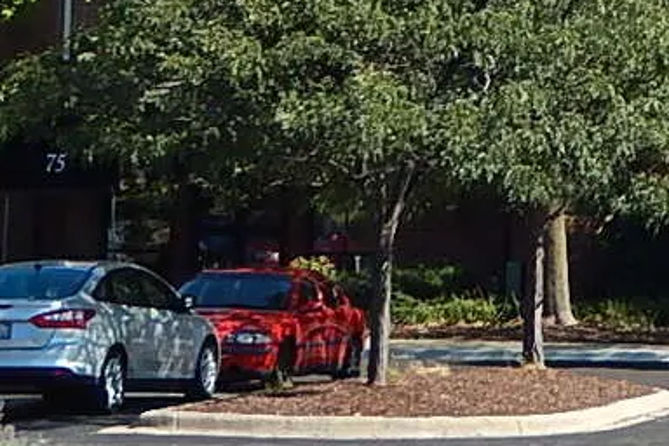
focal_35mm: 199
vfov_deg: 6.8
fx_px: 3698
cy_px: -324
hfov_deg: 10.1
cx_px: 864
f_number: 4.5
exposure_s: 1/500
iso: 125
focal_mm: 9.2
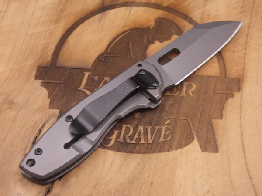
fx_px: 500
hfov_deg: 29.4
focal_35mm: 66
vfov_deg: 22.3
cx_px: 131
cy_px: 98
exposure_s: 1/80
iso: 400
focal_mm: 11.9
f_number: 4.2
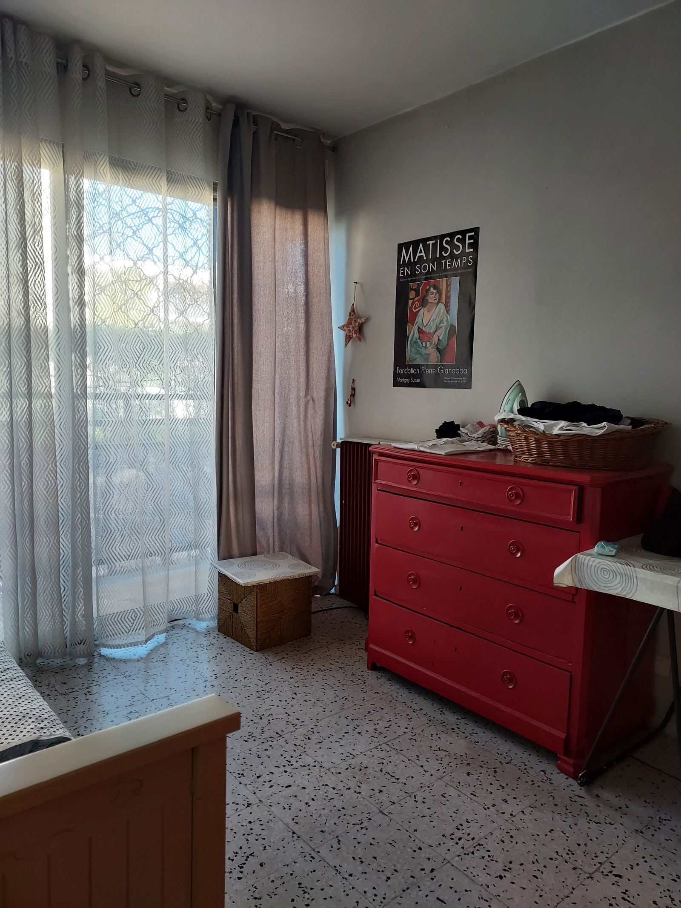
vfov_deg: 71.6
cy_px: 454
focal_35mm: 24
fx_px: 629
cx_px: 340
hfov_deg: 56.8
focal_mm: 4.6
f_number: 1.8
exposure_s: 1/50
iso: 125
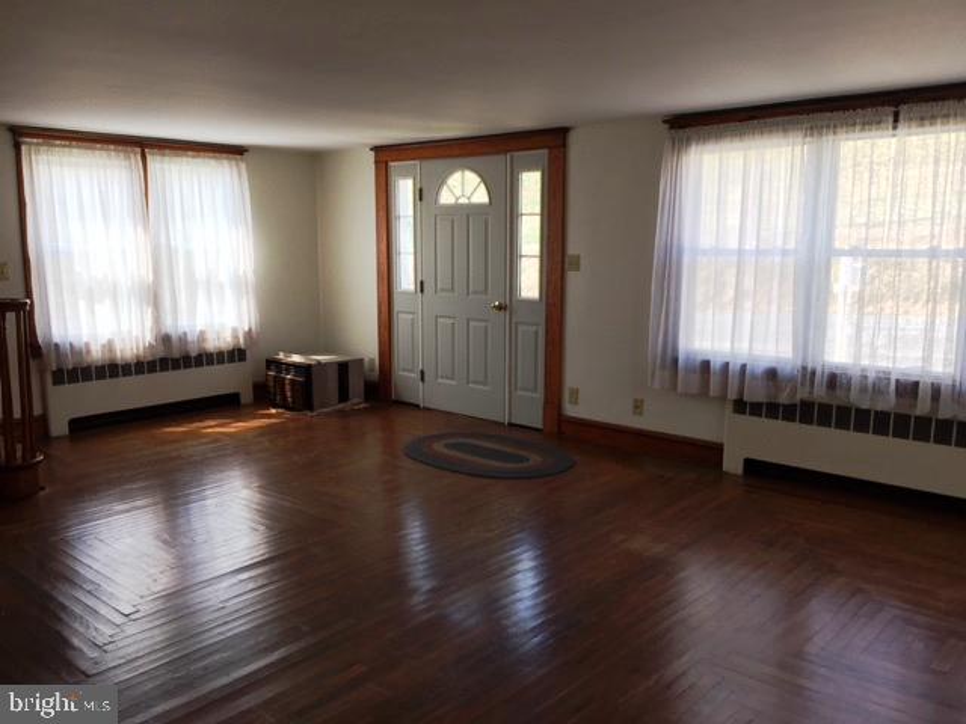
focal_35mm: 29
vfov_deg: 48.2
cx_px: 483
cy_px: 362
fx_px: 809
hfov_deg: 61.7
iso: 25
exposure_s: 1/120
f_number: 2.2
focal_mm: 4.15
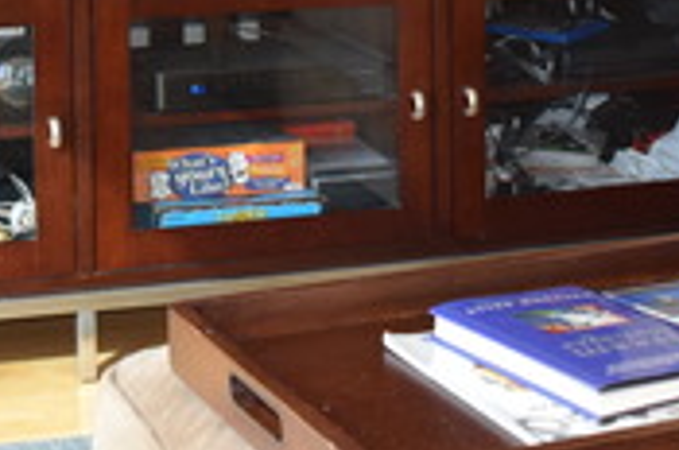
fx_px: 1864
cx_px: 175
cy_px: -266
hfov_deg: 20.5
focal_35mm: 99
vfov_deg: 12.9
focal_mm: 18
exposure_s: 1/100
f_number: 5
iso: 800
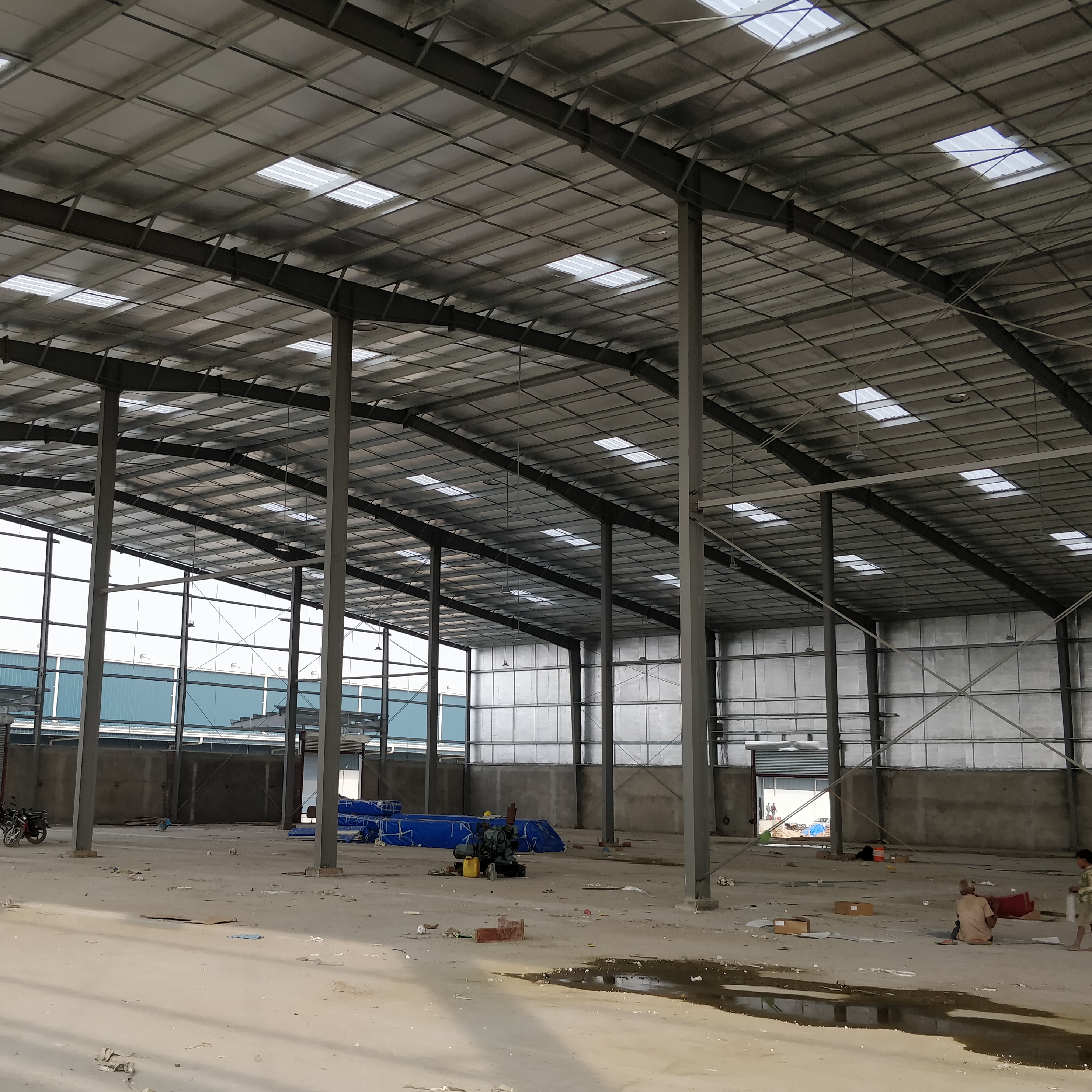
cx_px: 416
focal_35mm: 33
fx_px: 1178
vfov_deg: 49.7
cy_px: 567
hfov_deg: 49.3
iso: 200
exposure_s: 1/448
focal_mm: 4.1
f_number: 1.7
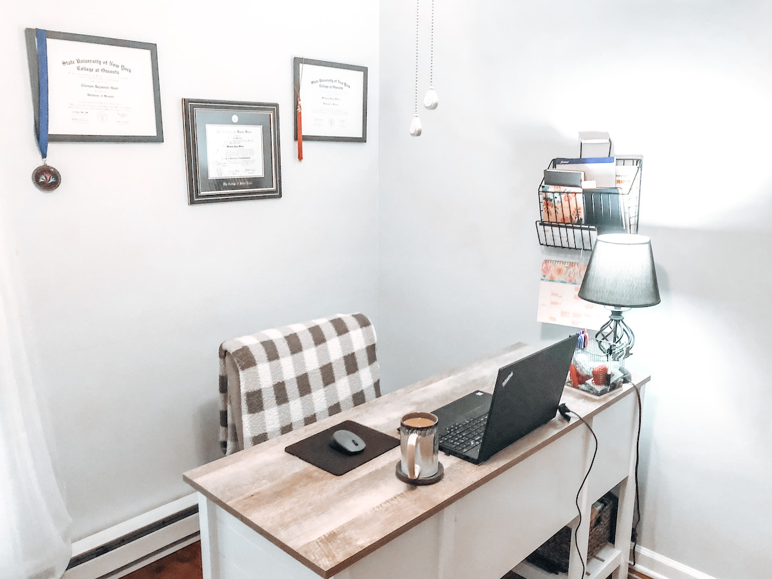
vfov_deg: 49.7
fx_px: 624
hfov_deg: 63.4
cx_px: 386
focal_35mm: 28
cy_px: 290
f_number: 1.8
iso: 50
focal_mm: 3.99
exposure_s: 1/15
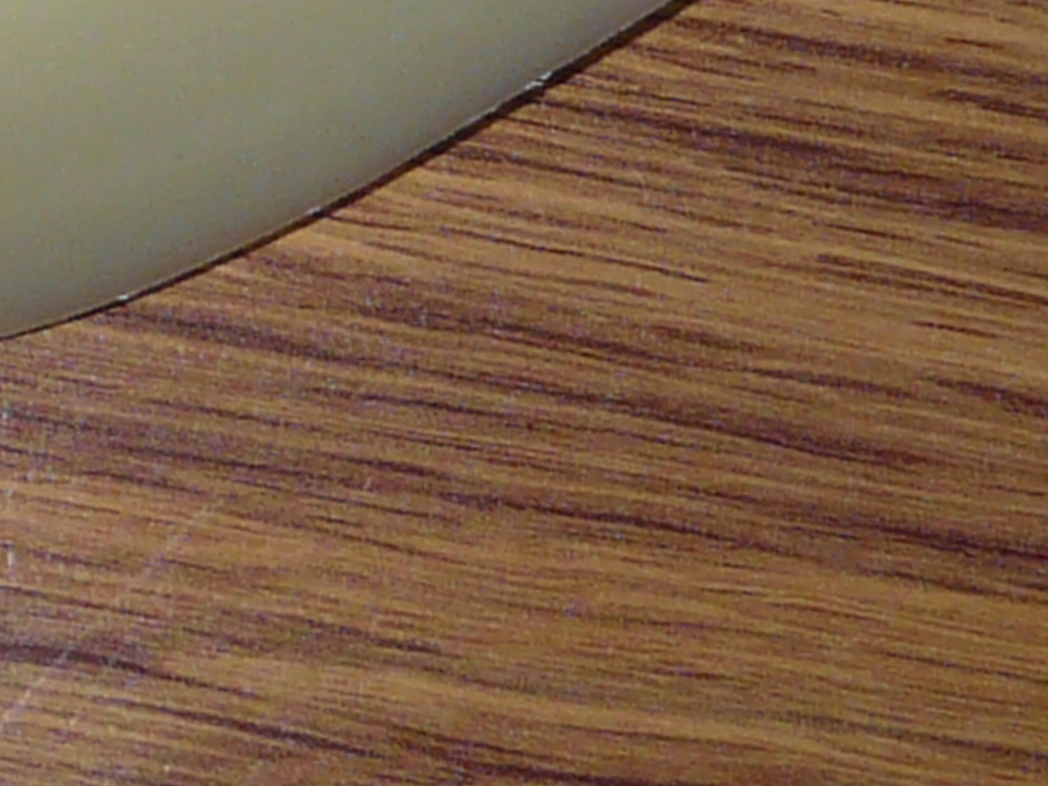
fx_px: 5025
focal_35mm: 166
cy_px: -375
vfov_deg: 8.7
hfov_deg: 10.8
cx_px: -1116
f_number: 2.8
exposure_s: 1/30
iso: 100
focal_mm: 4.6
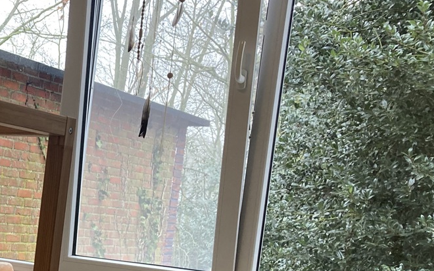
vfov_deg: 17.5
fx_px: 851
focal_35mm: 72
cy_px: 290
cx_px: -90
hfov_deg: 25.6
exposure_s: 1/60
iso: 100
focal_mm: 3.99
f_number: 1.8
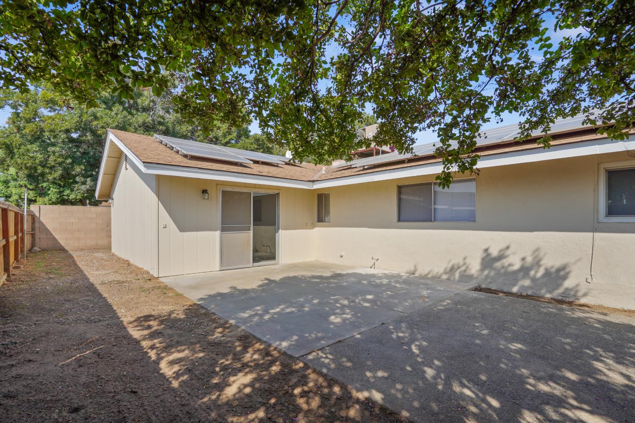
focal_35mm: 16
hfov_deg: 96.7
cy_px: 212
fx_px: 282
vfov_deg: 73.7
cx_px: 318
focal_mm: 16
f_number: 11
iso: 100
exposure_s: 1/125
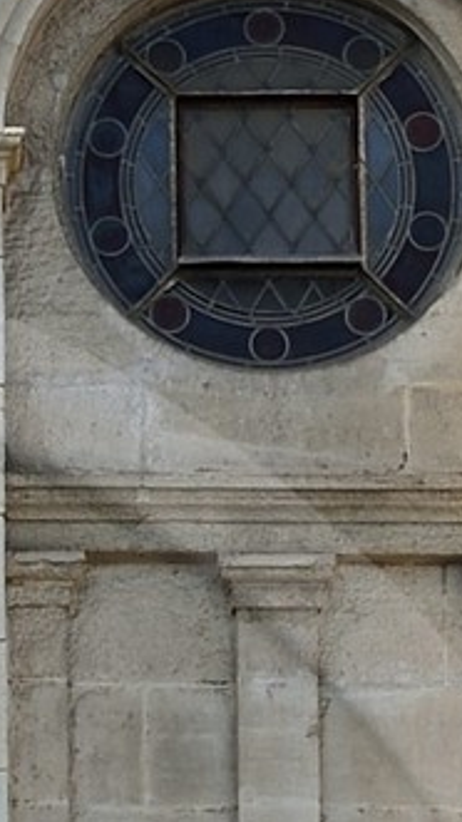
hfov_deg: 3.2
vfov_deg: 5.6
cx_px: -437
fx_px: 8282
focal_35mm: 380
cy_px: 1393
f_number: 6.3
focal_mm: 50
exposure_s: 1/250
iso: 200
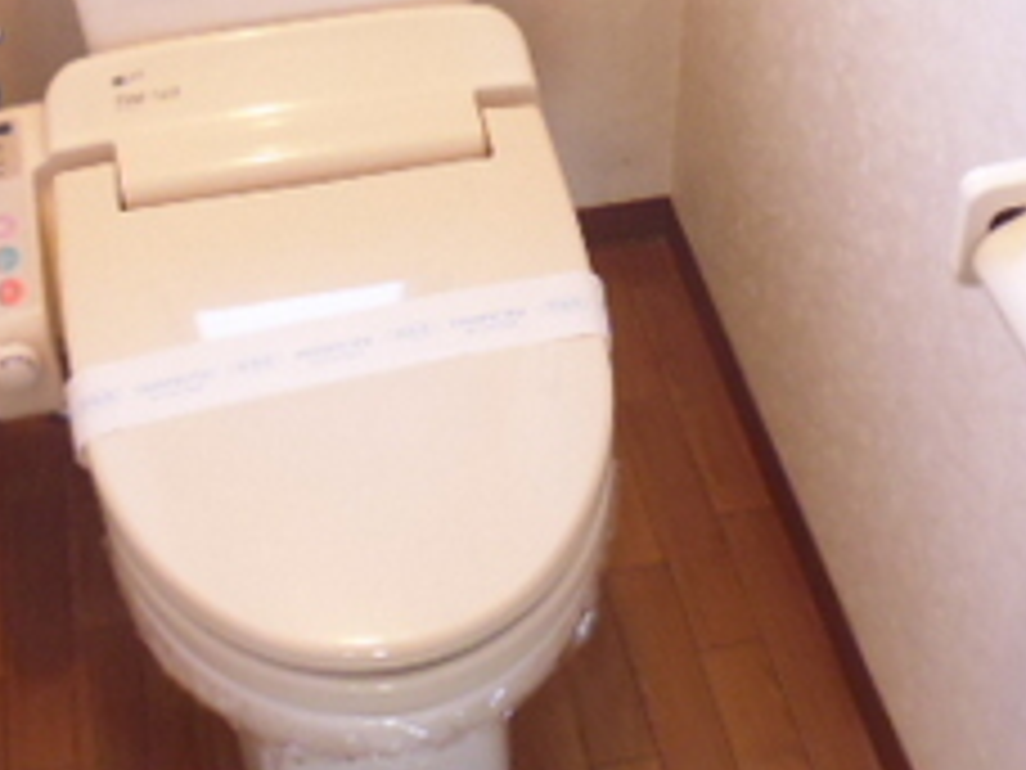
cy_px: 176
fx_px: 1749
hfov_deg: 32.7
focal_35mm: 59
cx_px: 490
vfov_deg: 24.5
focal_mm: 4.3
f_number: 2.8
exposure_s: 1/20
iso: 400
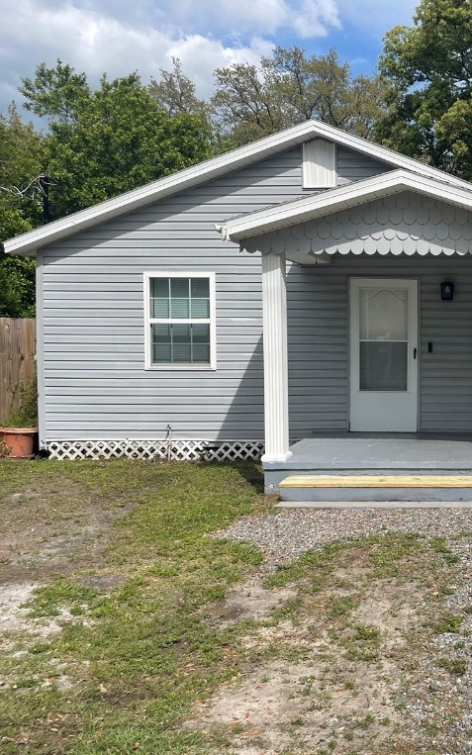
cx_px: 489
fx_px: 761
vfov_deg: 52.7
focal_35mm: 37
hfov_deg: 31.4
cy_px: 376
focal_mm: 4.2
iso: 32
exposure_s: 1/4292
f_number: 1.6
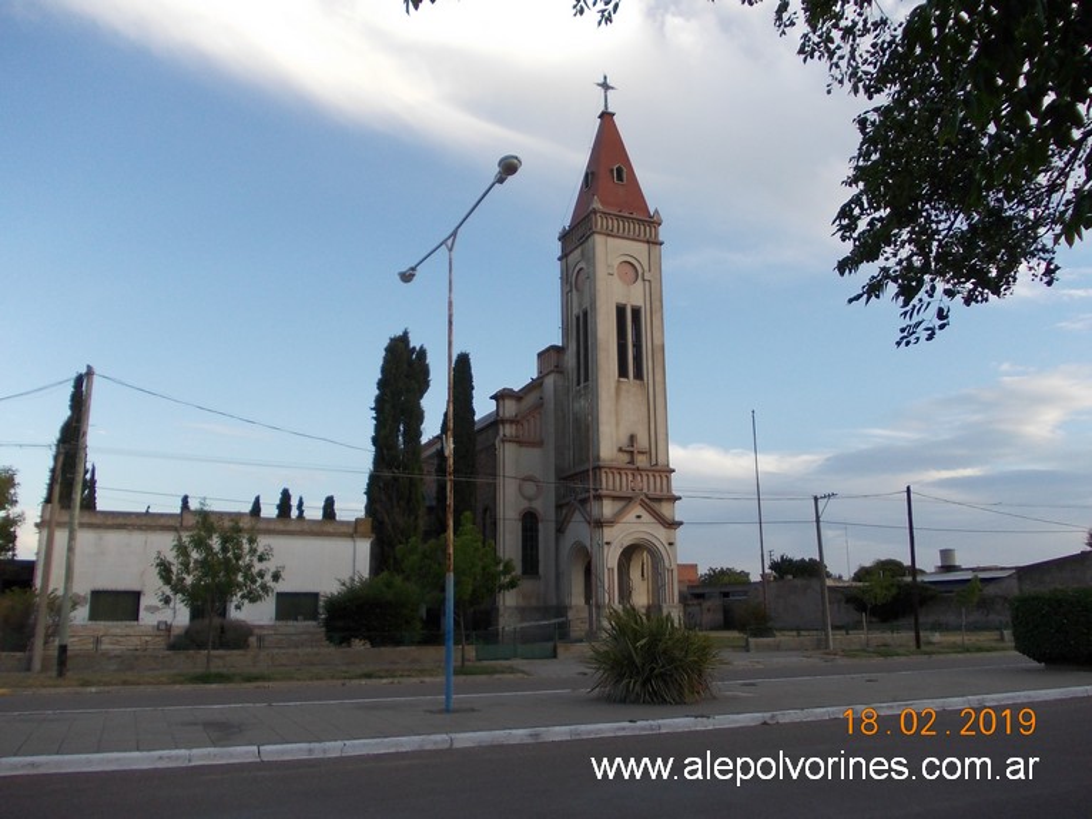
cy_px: 410
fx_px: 883
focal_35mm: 28
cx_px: 546
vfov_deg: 49.7
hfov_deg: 63.5
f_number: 2.7
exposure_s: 1/320
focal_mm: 4
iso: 80
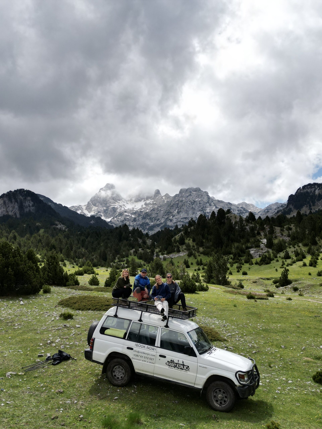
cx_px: 161
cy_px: 214
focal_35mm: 24
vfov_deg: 71.6
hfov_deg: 56.8
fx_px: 298
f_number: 1.7
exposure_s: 1/4000
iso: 100
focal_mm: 6.72
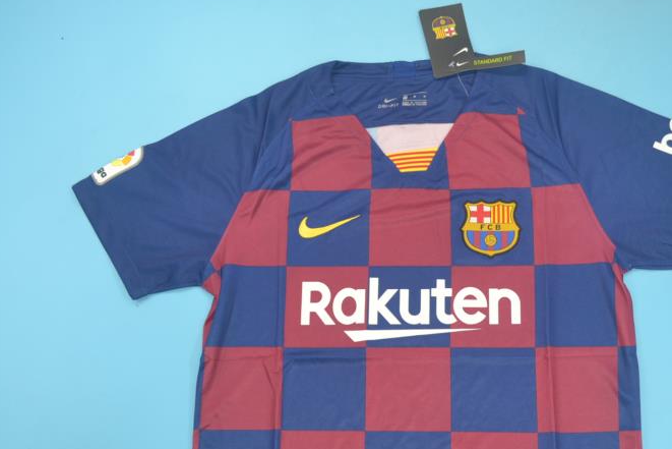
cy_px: 350
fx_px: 915
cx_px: 412
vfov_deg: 27.1
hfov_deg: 40.1
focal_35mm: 49
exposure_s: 1/100
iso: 200
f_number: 3.8
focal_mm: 20
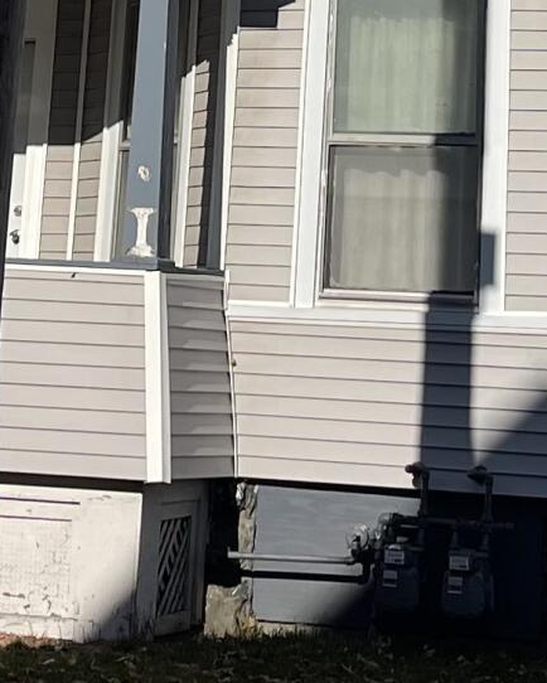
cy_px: -520
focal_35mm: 135
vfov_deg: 13.0
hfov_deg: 11.4
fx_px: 2730
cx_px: 248
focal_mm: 5.1
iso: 32
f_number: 1.6
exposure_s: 1/7937
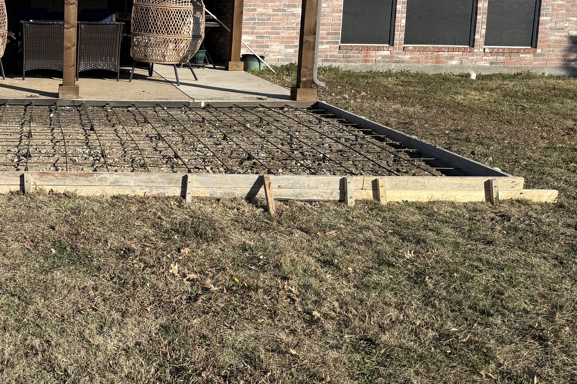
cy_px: 106
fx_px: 737
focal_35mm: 46
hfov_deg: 40.1
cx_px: 74
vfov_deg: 28.9
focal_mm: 6.76
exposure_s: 1/4167
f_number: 1.78
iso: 80
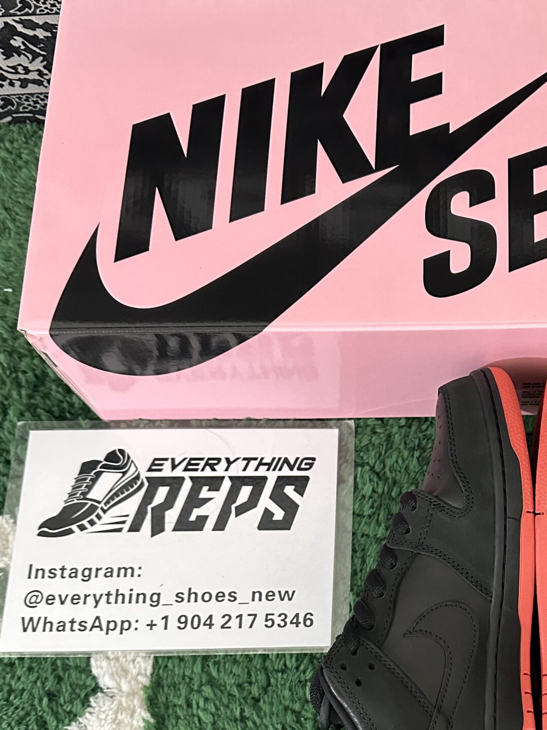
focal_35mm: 43
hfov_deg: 32.3
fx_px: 906
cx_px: 468
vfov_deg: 43.0
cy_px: 512
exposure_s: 1/50
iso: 640
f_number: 1.78
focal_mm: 6.86
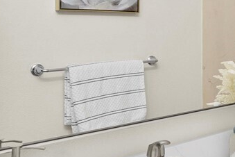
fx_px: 392
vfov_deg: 22.3
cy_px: 32
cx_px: 367
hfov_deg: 24.5
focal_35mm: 60
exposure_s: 1/200
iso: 100
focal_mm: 12
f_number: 4.5
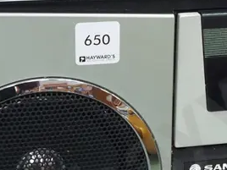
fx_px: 951
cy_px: 86
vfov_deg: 10.2
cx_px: 249
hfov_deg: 13.3
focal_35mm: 145
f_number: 5.6
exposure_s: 1/50
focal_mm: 19
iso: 1250
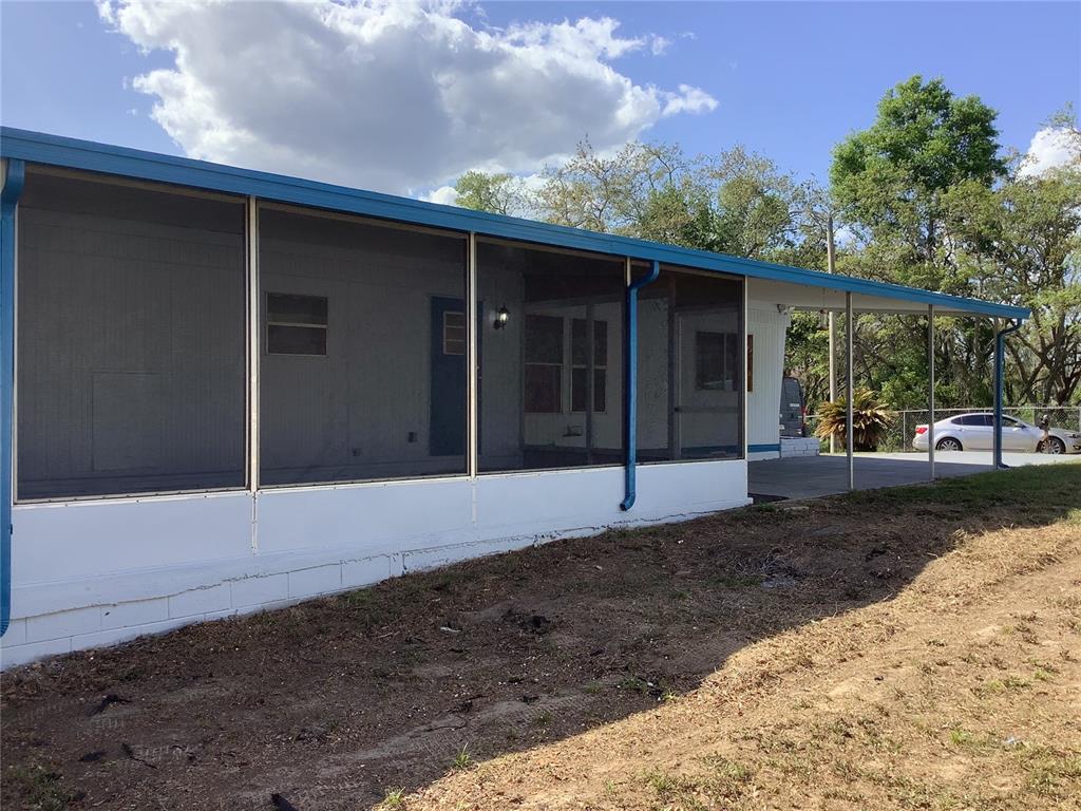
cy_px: 406
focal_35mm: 31
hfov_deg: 58.4
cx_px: 540
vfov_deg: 45.4
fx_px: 968
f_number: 2.4
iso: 25
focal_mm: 3.3
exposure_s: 1/622
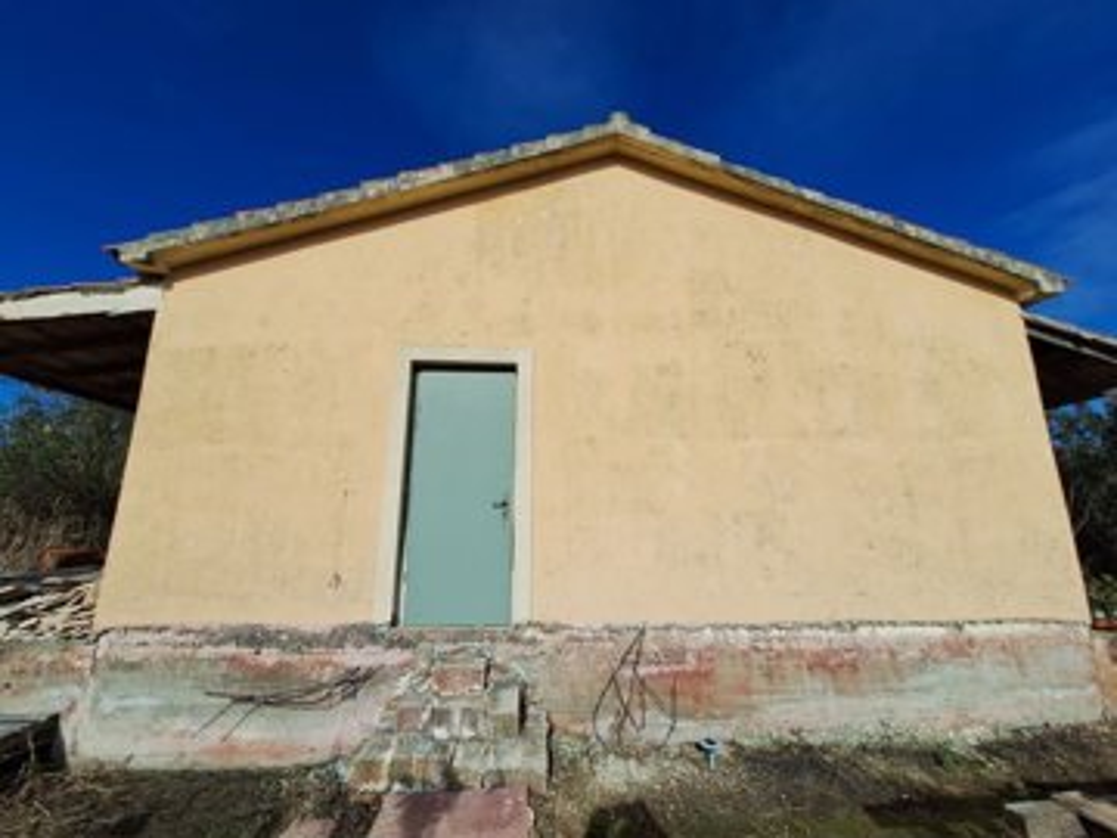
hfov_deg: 106.2
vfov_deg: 89.9
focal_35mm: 13
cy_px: 419
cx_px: 558
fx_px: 419
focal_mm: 1.74
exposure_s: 1/2994
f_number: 2.2
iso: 40
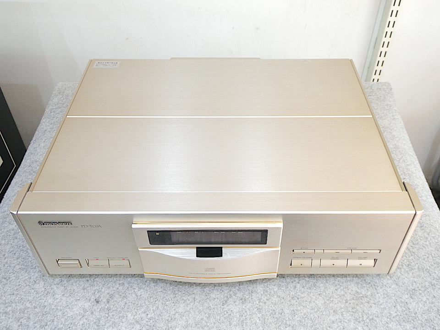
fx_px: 419
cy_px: 165
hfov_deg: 55.4
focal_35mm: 33
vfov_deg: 42.9
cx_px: 220
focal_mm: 5.8
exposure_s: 1/25
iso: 200
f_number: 3.6
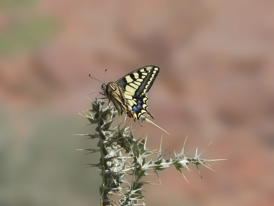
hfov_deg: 4.7
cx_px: 137
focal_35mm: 420
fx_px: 3324
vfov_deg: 3.5
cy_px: 103
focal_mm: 88.8
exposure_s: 1/500
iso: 80
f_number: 5.6
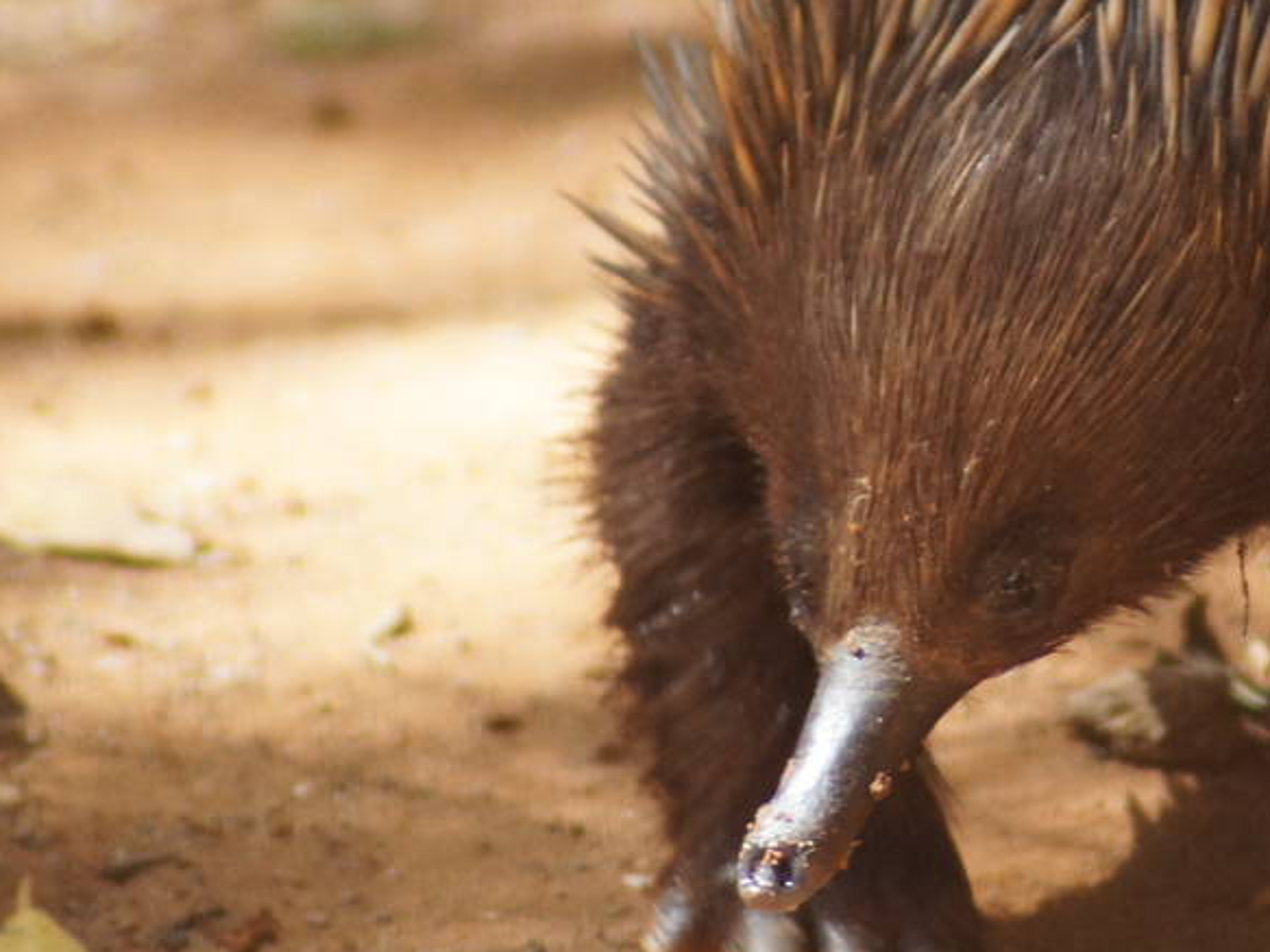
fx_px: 43540
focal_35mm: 1187
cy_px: 391
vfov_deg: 1.3
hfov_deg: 1.7
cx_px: 1179
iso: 800
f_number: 5.6
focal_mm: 300
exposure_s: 1/200
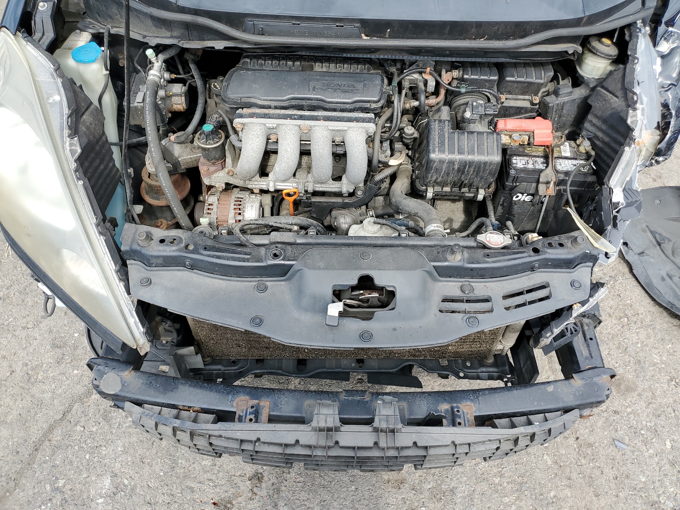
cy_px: 255
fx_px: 511
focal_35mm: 26
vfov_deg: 53.1
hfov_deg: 67.3
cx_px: 340
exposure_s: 1/667
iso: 50
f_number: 1.5
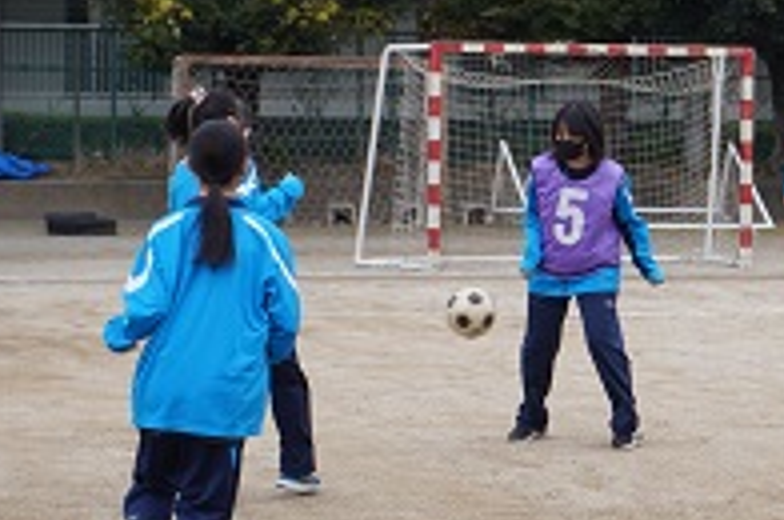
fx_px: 3066
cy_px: 256
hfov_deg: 14.4
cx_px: 736
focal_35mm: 141
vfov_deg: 9.7
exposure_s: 1/200
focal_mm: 46
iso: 100
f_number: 6.3
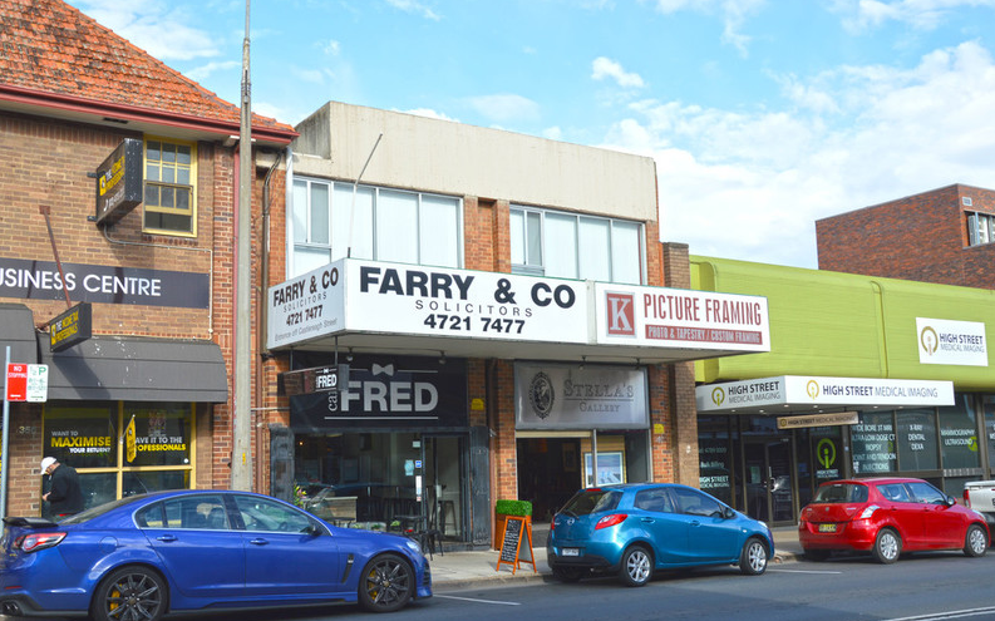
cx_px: 498
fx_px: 1003
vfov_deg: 34.4
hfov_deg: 52.8
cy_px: 329
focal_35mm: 37
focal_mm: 24
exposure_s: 1/160
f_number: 6.3
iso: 100
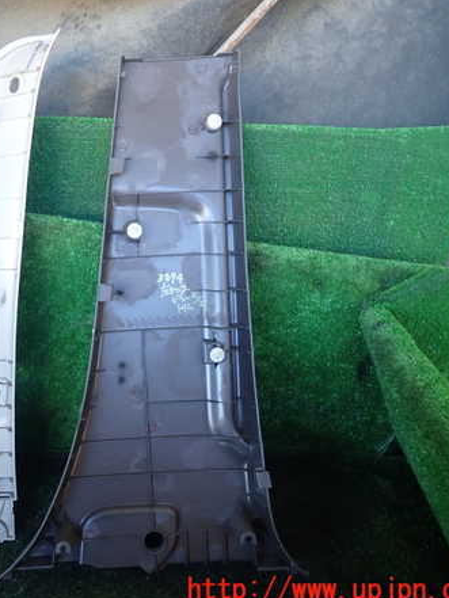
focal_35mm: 34
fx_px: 588
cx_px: 87
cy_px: 302
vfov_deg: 53.9
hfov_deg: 40.0
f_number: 2
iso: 200
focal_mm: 4.5
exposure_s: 1/50
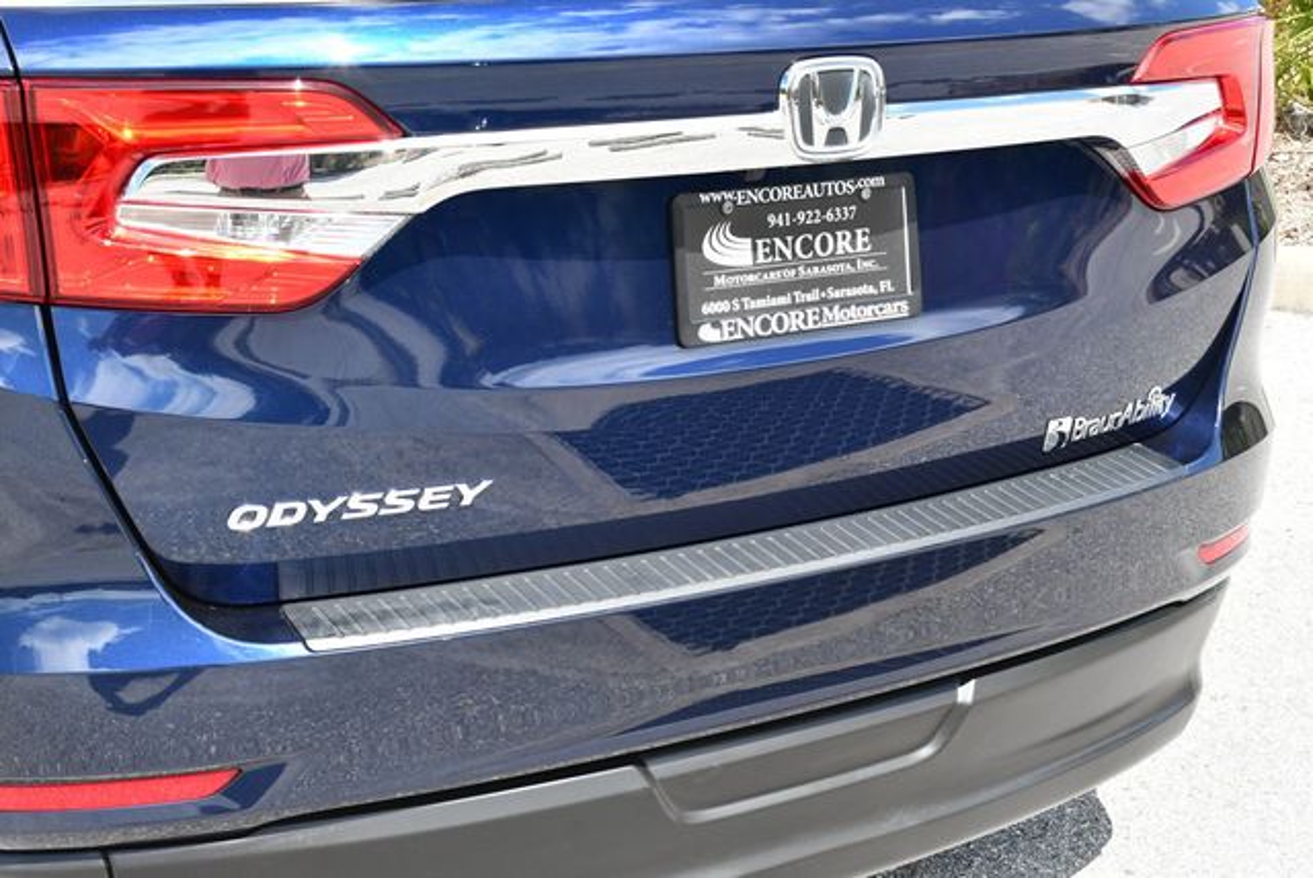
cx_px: 656
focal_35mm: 58
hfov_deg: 34.5
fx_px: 2117
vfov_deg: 23.4
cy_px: 439
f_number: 7.1
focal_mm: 29
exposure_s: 1/250
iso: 200
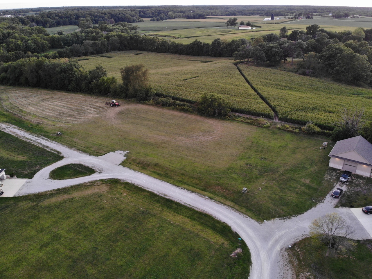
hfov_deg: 65.3
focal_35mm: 27
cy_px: 144
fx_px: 290
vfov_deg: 51.3
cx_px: 183
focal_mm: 4.5
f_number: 2.8
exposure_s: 1/15
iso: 200
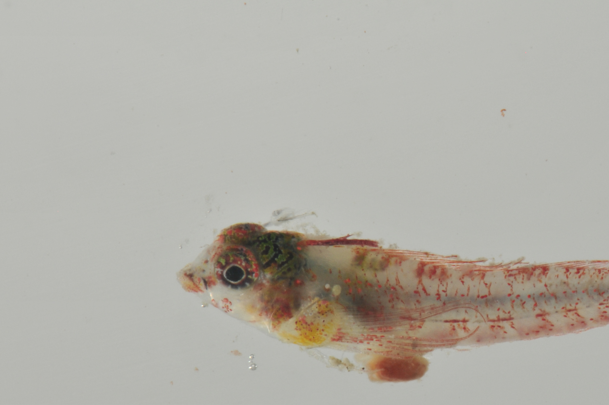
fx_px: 4305
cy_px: 309
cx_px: 421
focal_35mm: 255
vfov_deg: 5.4
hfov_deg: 8.1
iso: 200
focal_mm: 105
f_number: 36
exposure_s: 1/60
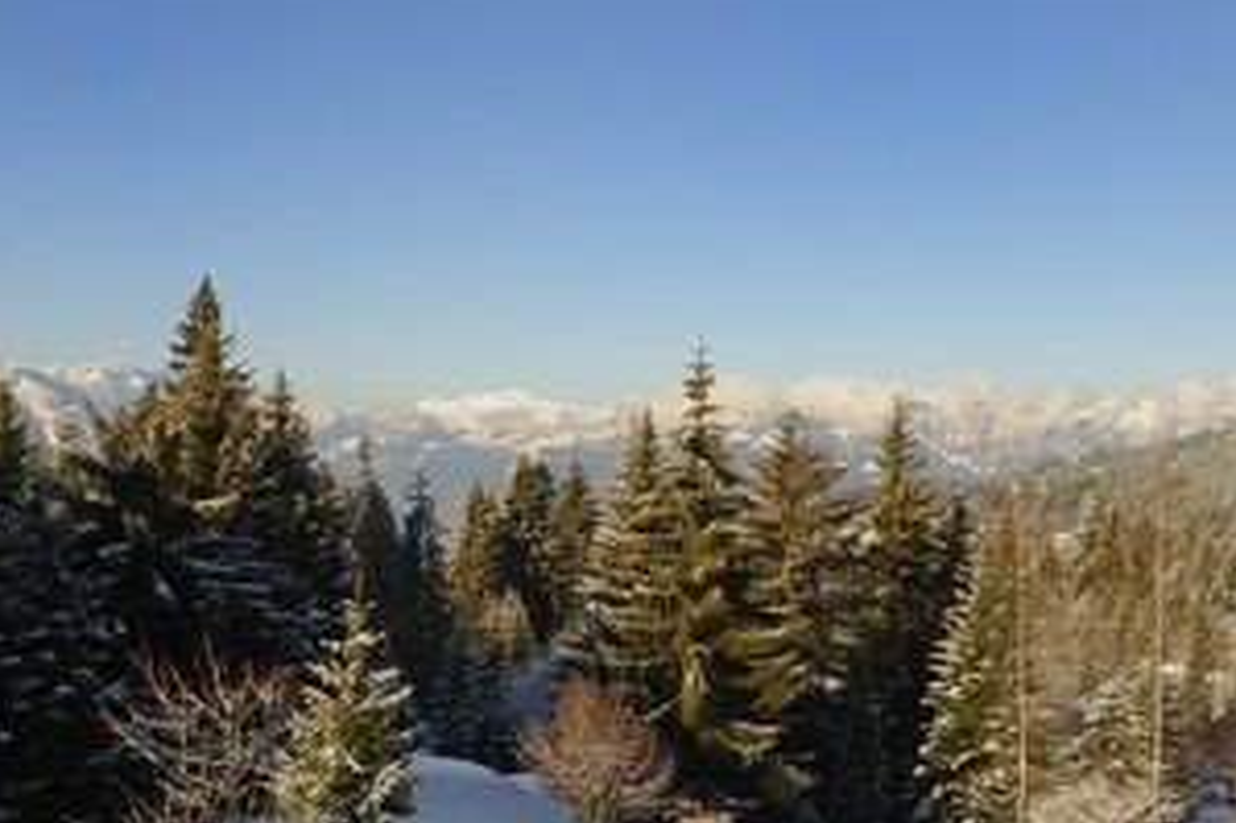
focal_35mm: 45
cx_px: 459
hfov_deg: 43.3
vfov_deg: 29.6
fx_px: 1544
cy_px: 550
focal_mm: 32
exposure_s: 1/160
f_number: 11
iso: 200
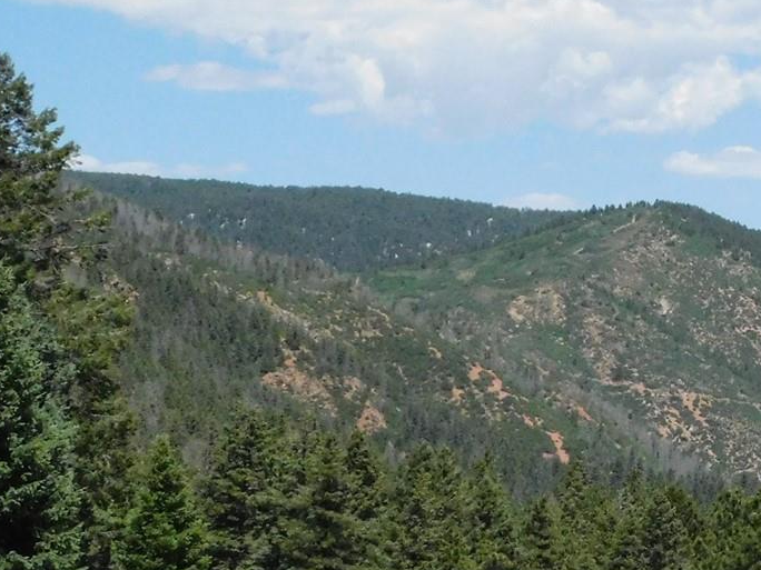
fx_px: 3649
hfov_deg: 11.7
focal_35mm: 166
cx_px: 823
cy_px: 447
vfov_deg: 8.9
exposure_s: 1/1500
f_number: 8.6
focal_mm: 12.6
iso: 800
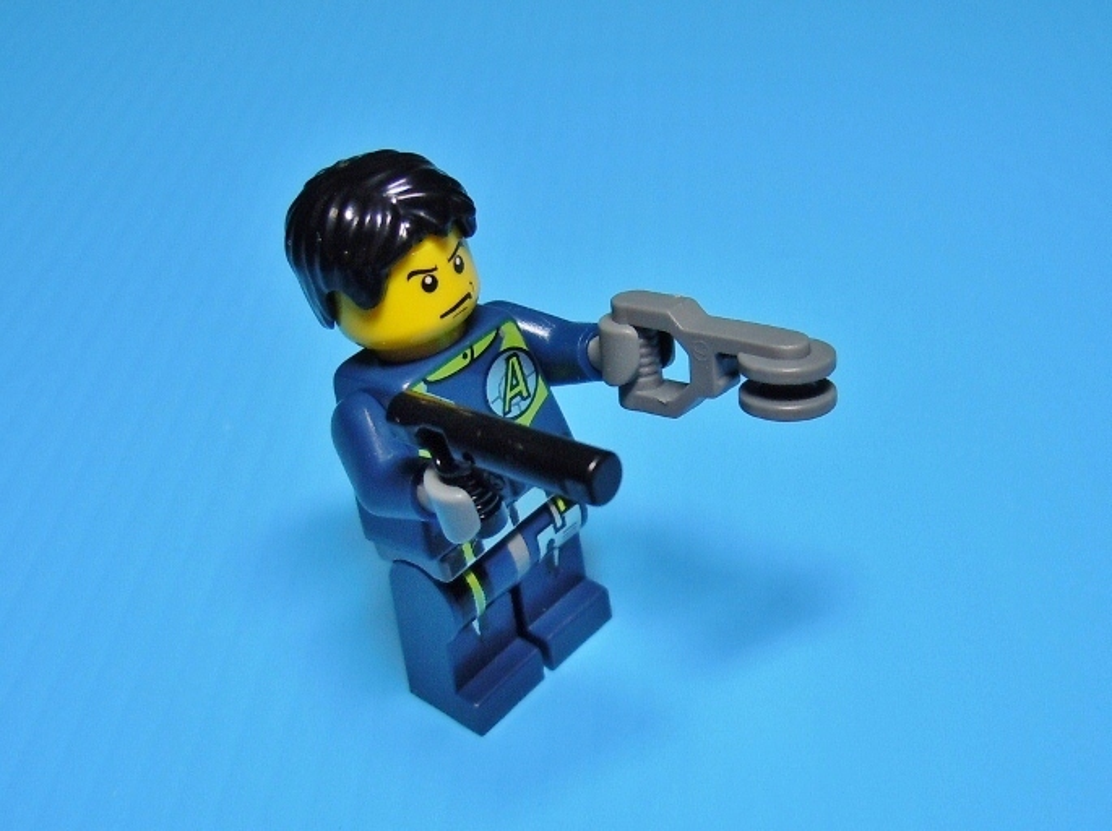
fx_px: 963
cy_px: 416
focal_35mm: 30
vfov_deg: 46.7
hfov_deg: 60.0
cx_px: 556
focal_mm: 5.4
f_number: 3.5
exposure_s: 1/40
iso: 200
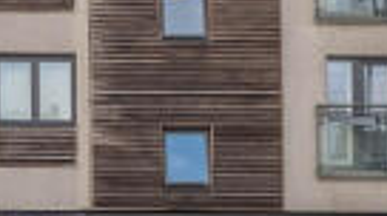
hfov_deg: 34.8
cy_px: 126
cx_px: 11
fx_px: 564
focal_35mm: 55
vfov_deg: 21.7
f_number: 5.6
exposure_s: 1/160
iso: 500
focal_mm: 10
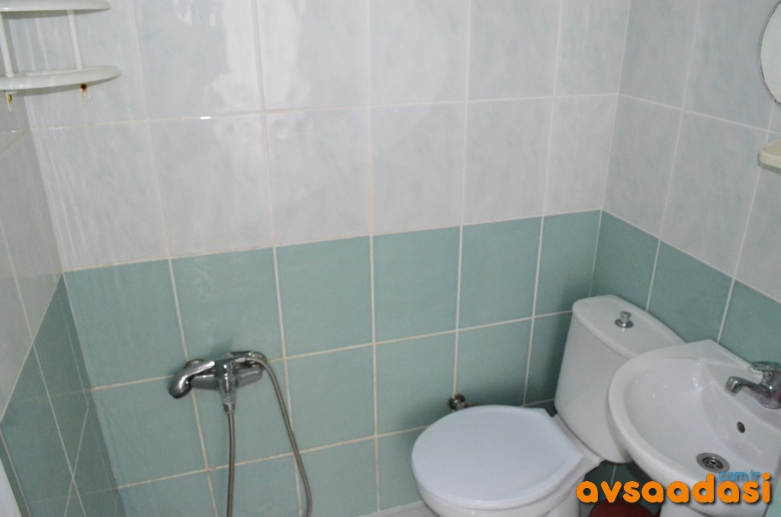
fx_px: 584
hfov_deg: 67.5
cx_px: 390
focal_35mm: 27
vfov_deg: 47.7
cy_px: 258
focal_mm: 18
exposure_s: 1/200
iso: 5600
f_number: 6.7
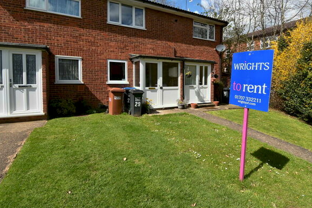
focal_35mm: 18
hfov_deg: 90.0
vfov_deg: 67.1
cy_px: 91
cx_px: 159
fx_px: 156
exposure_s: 1/250
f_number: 8
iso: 100
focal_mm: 10
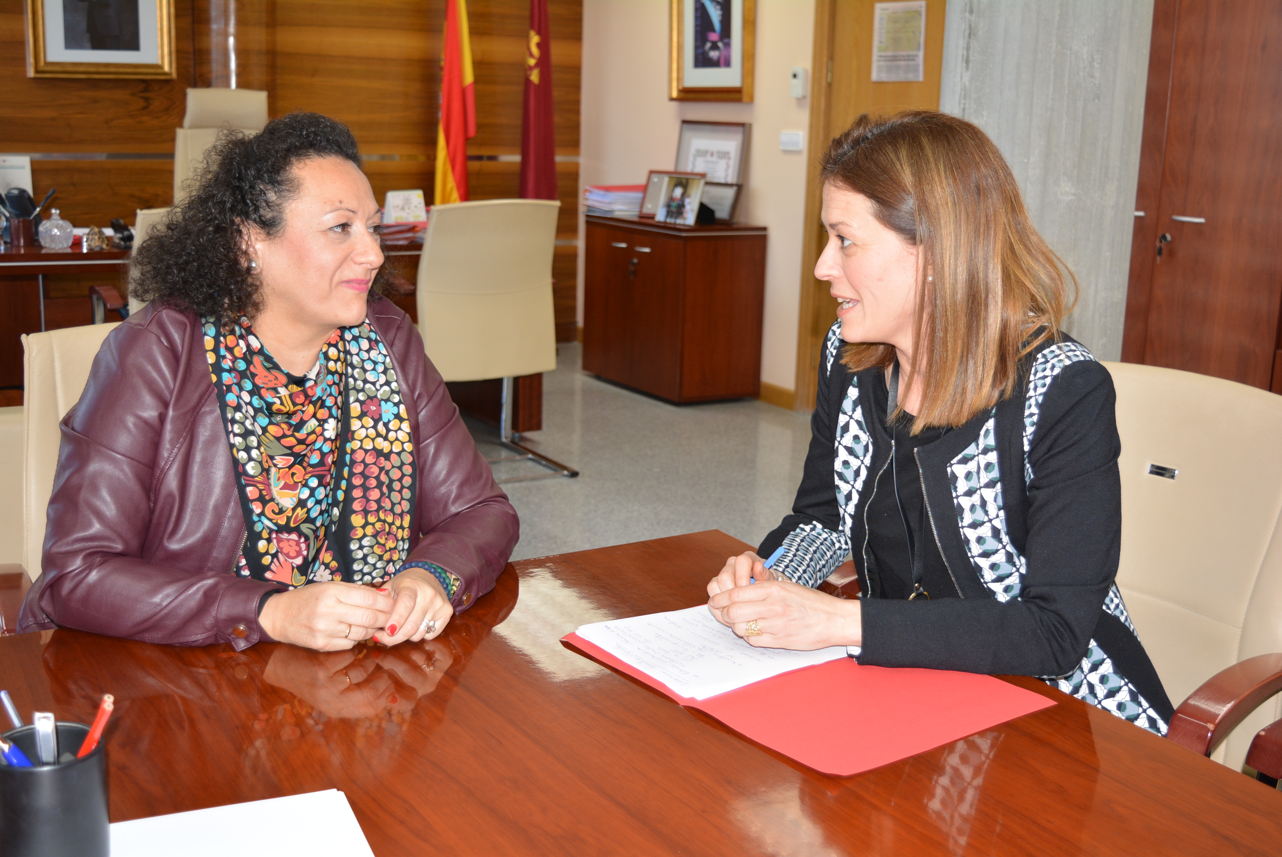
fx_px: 1550
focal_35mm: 44
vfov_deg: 30.9
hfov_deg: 44.9
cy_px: 428
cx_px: 641
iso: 400
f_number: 4.2
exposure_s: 1/60
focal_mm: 29
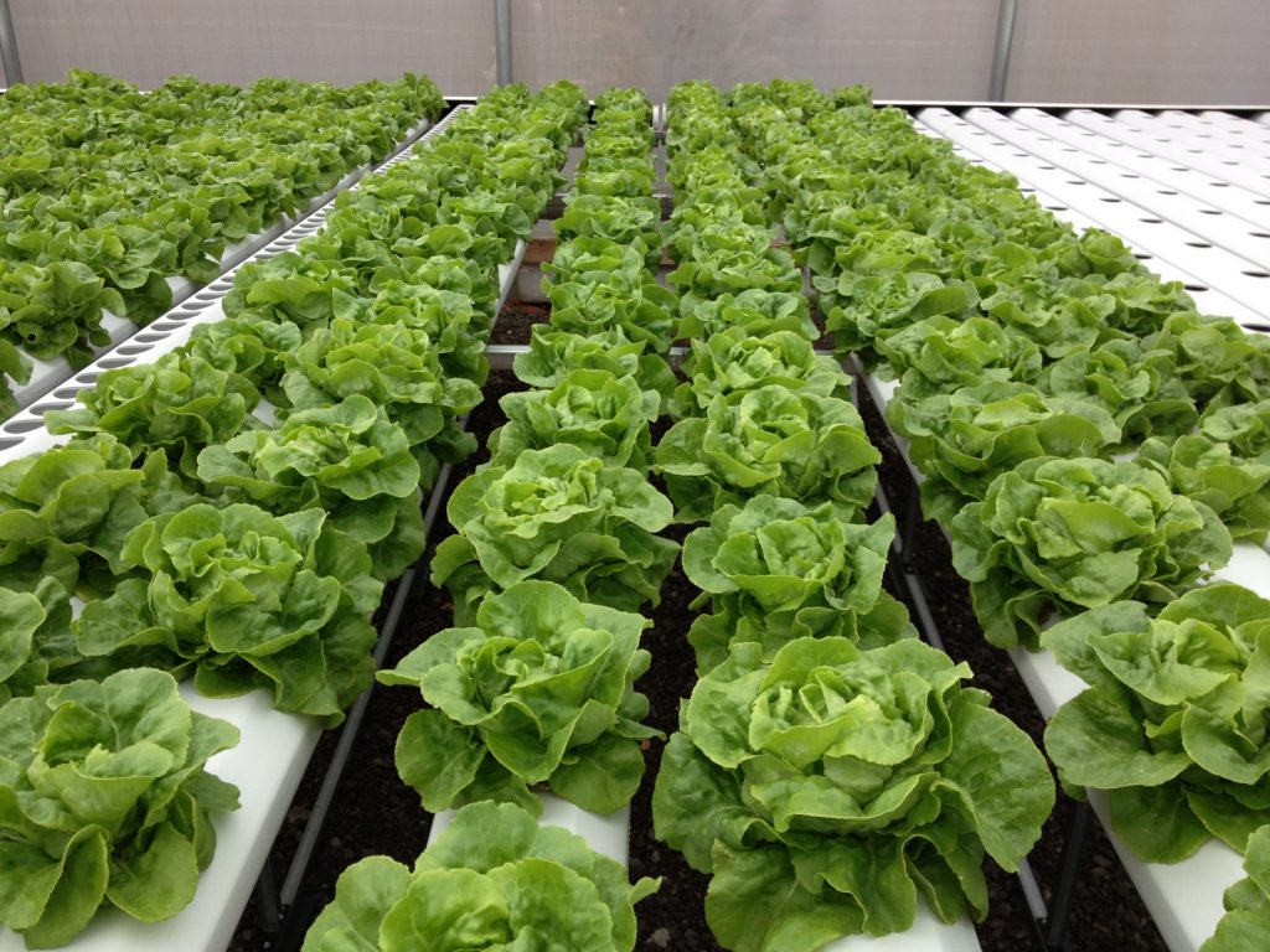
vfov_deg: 40.7
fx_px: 1284
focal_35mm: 35
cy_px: 476
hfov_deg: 52.6
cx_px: 635
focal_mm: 4.28
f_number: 2.4
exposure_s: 1/120
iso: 50
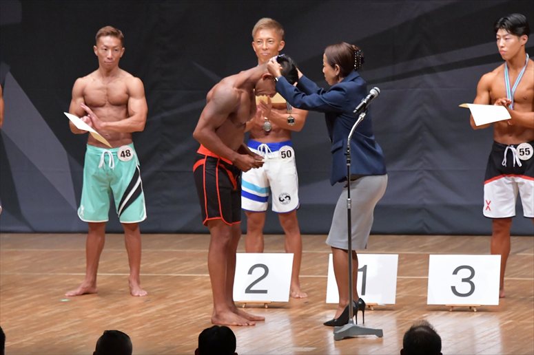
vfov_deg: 5.1
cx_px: 267
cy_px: 178
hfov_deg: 7.6
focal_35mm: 270
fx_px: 4003
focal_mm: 180
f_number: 5.6
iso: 8000
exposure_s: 1/400
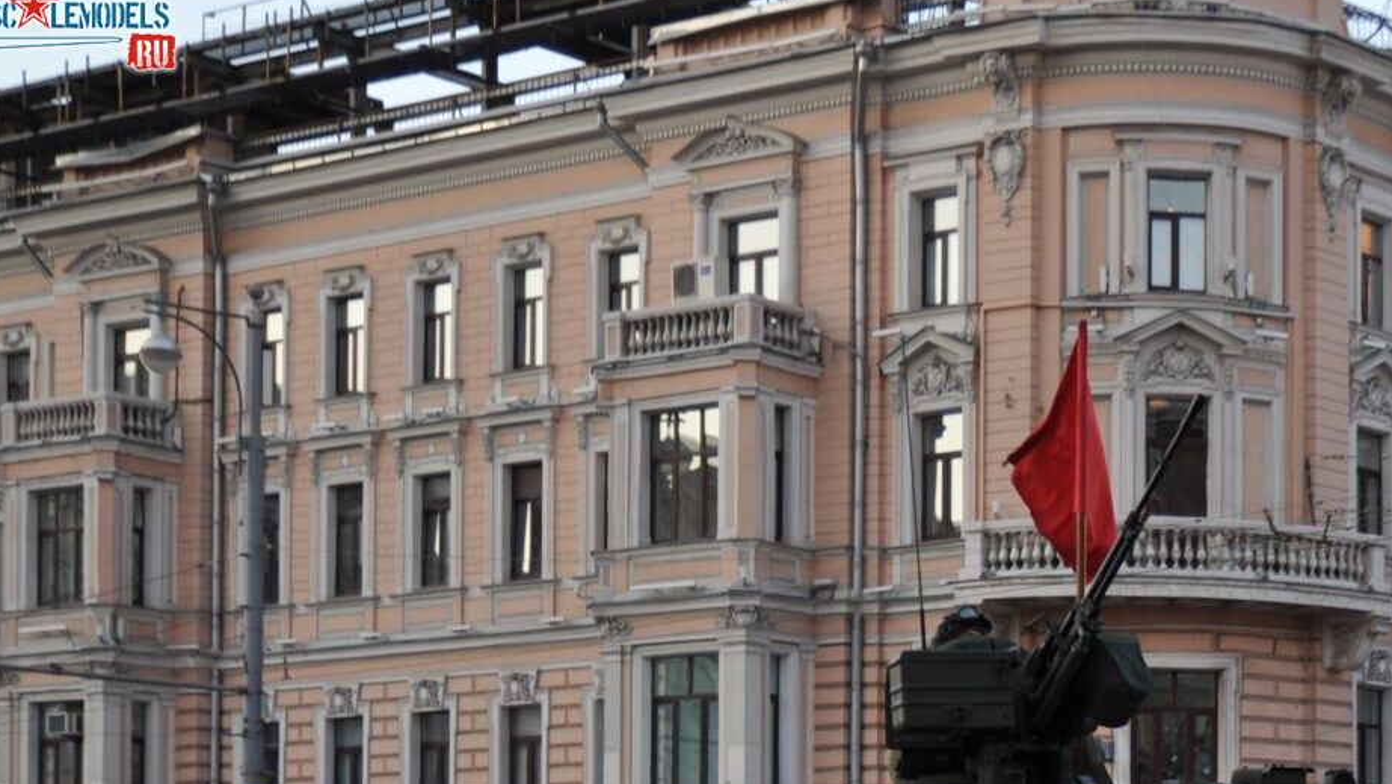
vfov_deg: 13.4
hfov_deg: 23.2
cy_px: 983
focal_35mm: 87
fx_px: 3218
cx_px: 1443
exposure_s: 1/250
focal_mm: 25
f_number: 2.8
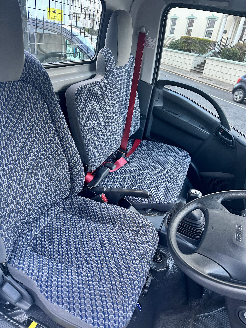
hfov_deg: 56.8
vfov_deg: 71.6
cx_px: 123
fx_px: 227
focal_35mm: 24
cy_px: 164
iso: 250
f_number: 1.78
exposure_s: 1/51
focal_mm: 6.86
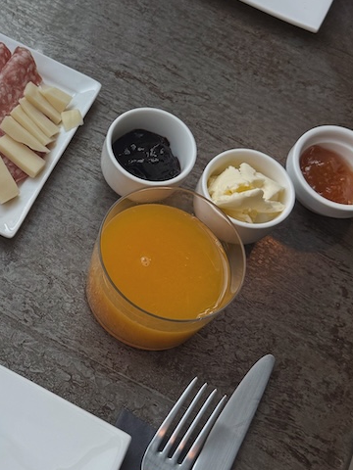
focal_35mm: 64
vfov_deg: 30.2
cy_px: 213
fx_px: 870
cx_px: -10
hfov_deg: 22.0
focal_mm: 6.76
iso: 80
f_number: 1.78
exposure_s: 1/404
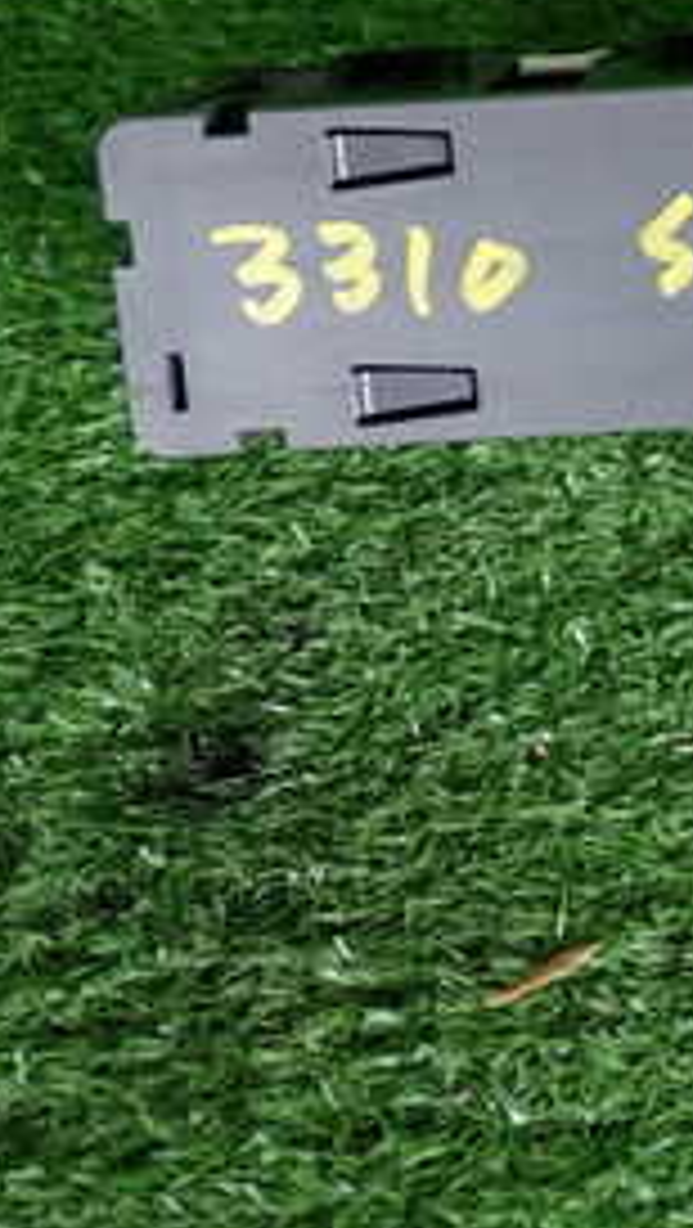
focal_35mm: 91
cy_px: 297
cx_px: 1251
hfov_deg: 12.2
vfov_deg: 23.2
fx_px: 2966
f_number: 2.7
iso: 200
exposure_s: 1/80
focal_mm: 6.83
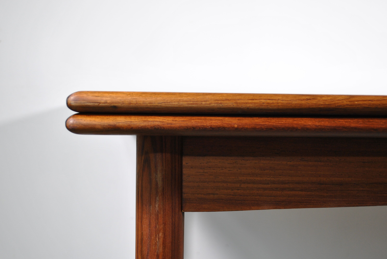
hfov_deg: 35.2
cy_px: 147
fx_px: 610
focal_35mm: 57
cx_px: 187
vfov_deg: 24.0
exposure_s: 1/25
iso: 200
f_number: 4.5
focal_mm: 29
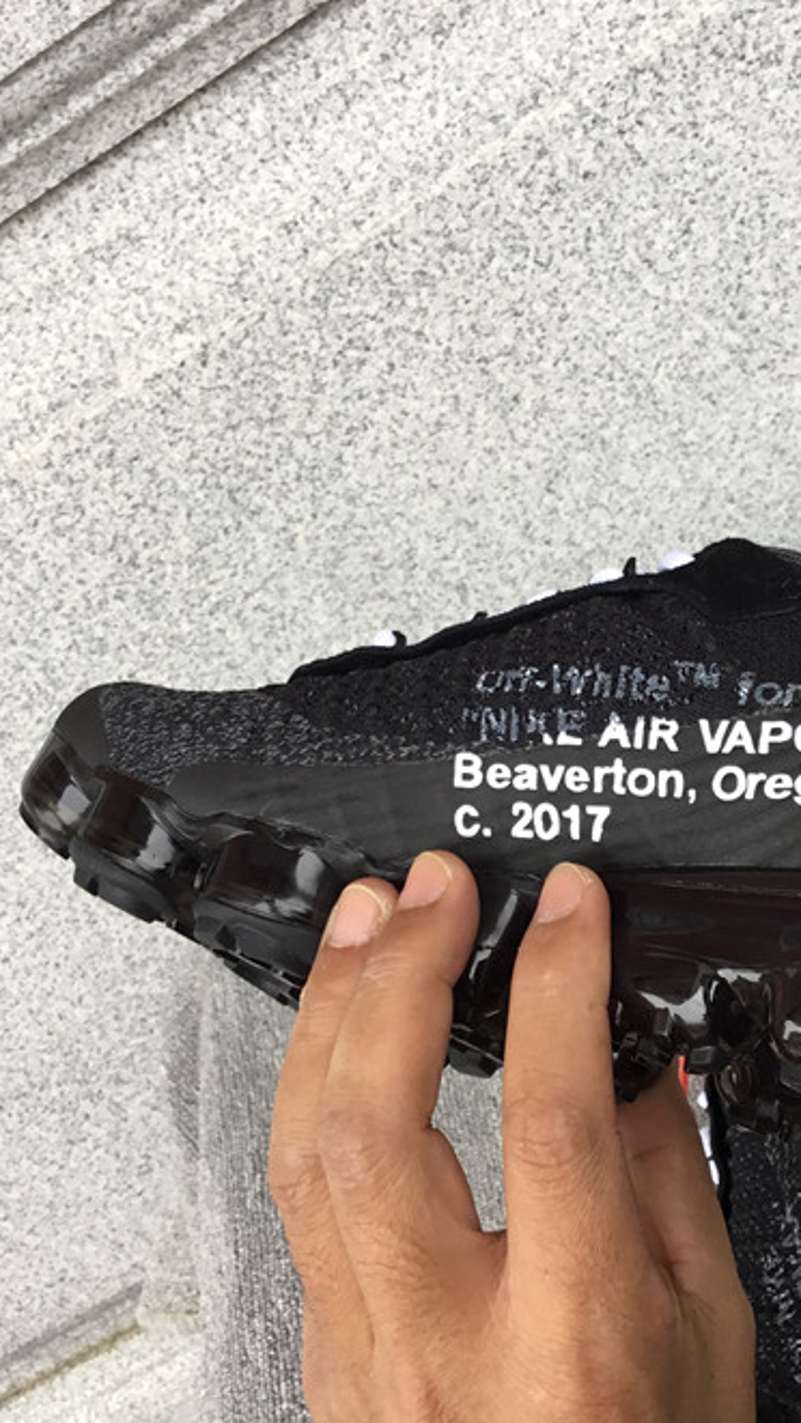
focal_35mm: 46
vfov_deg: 44.6
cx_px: 629
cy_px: 714
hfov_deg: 25.6
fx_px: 1736
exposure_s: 1/50
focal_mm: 3.3
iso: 32
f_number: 2.4
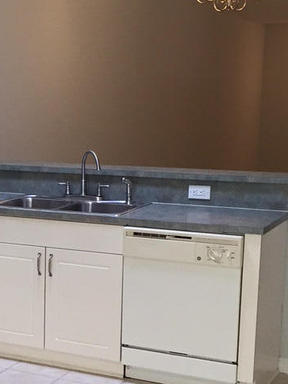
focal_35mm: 78
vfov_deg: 24.9
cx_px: -69
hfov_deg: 17.9
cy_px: 244
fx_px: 865
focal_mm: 4.15
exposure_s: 1/30
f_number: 2.2
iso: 50
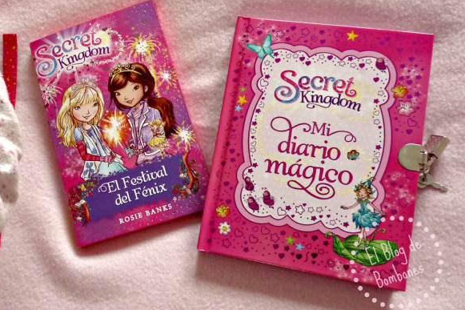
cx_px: 231
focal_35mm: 29
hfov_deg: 63.7
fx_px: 374
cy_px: 150
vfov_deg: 44.9
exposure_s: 1/160
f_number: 2.8
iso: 200
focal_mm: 4.8
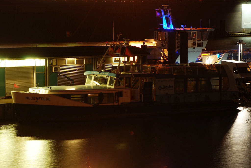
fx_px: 785
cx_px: 126
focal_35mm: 112
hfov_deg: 18.2
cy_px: 84
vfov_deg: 12.2
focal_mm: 75
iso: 100
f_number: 5.6
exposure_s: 6
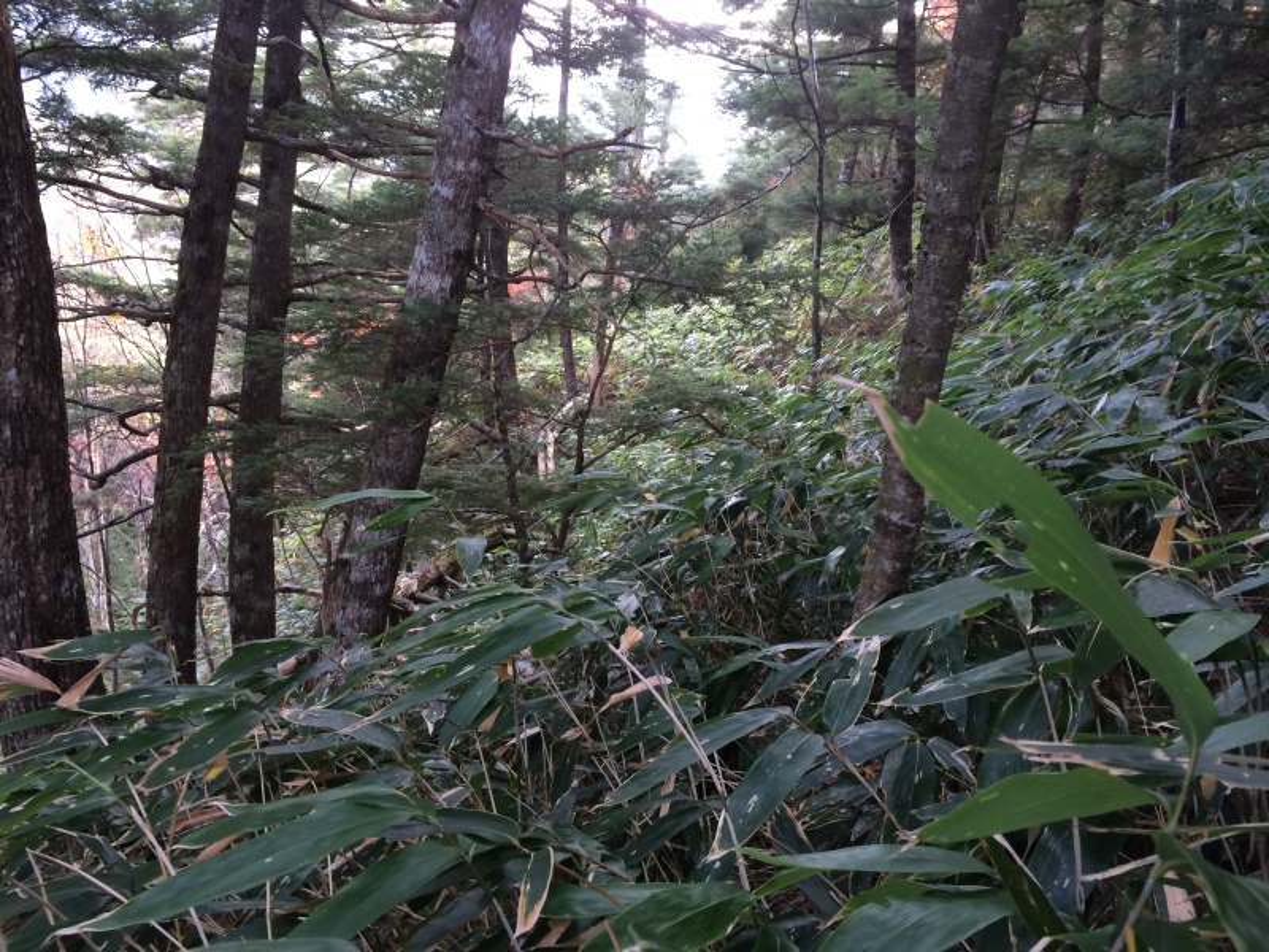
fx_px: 1100
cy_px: 476
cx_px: 634
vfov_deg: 46.8
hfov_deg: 60.0
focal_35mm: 30
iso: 40
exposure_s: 1/40
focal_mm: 4.12
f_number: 2.2
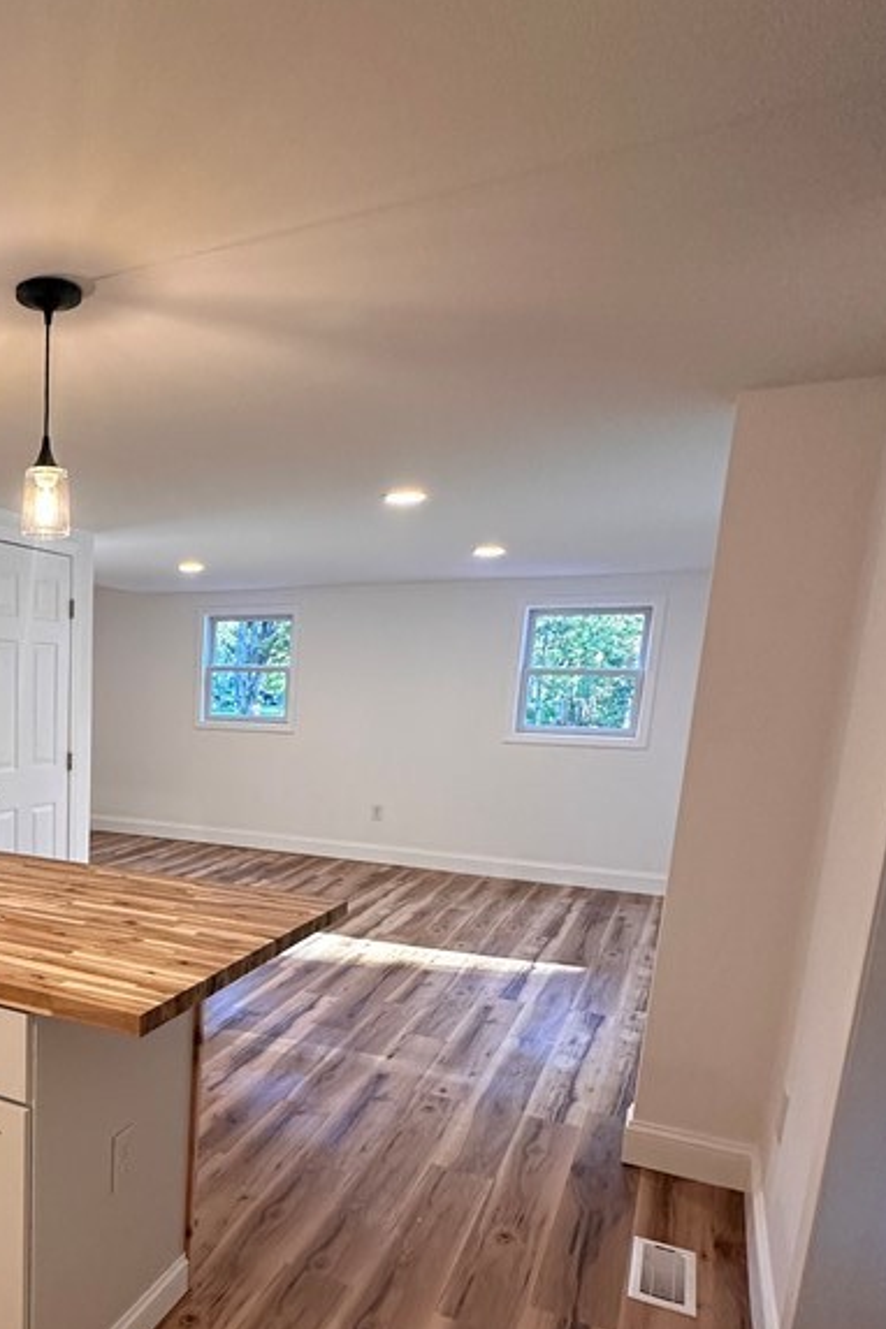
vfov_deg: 67.6
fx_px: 960
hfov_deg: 44.8
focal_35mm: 26
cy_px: 877
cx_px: 81
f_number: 2.2
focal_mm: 2.22
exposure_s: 1/120
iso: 250
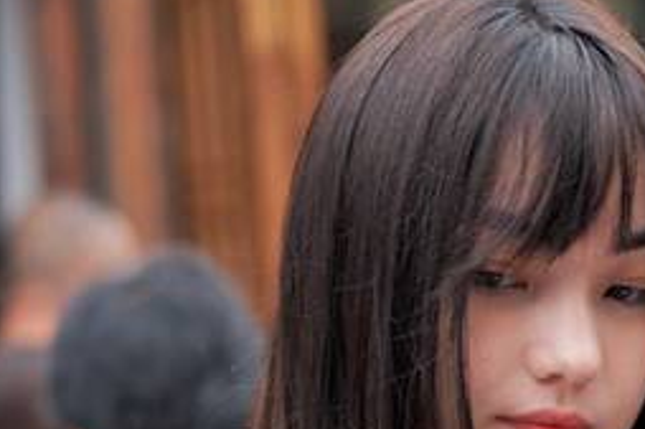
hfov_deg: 6.2
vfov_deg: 4.1
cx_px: 780
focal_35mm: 331
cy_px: 947
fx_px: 5926
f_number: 3.5
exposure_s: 1/160
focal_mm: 70
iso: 100
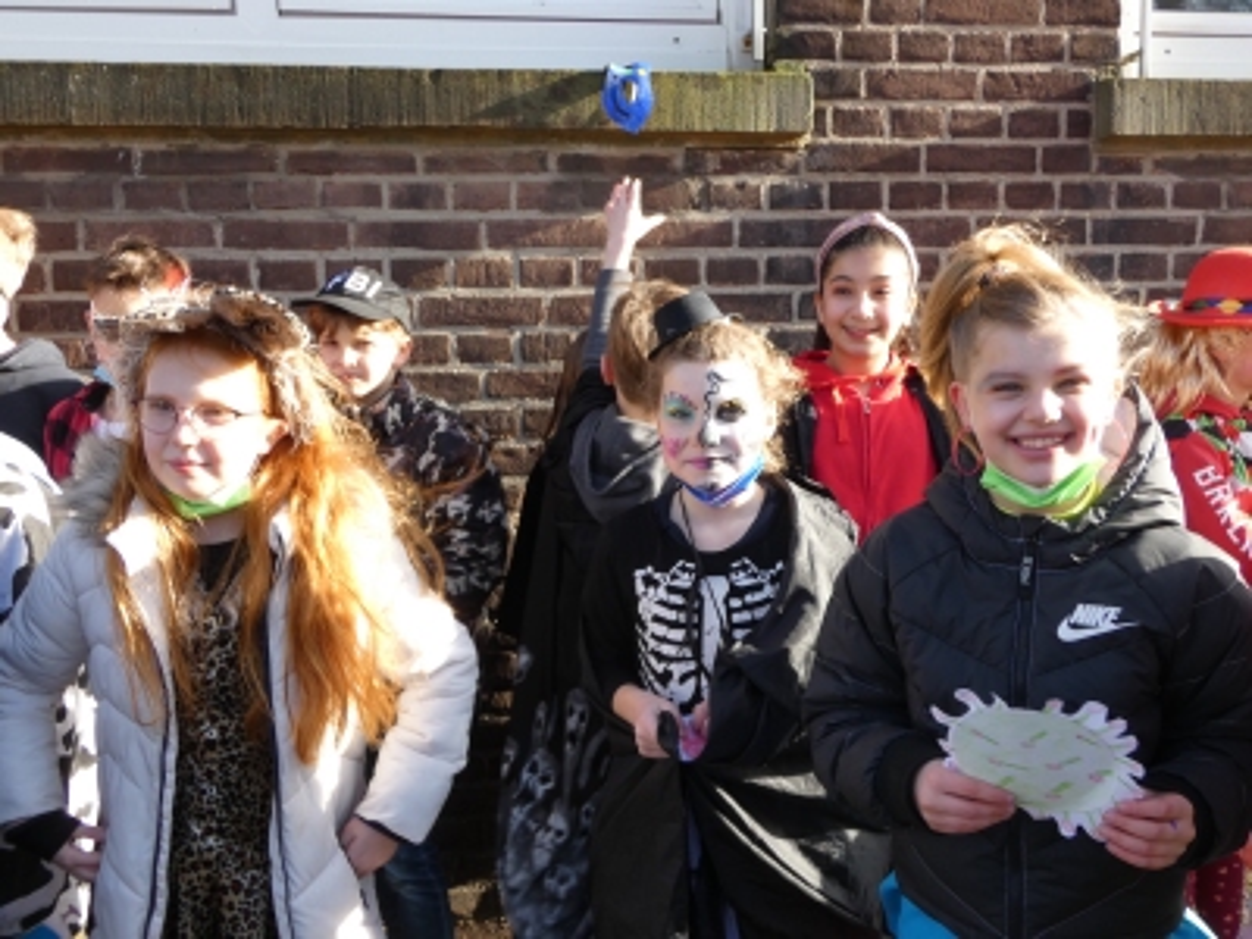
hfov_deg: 51.4
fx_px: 1302
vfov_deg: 39.7
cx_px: 626
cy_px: 470
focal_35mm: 36
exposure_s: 1/160
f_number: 3.5
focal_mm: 6.5
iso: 80
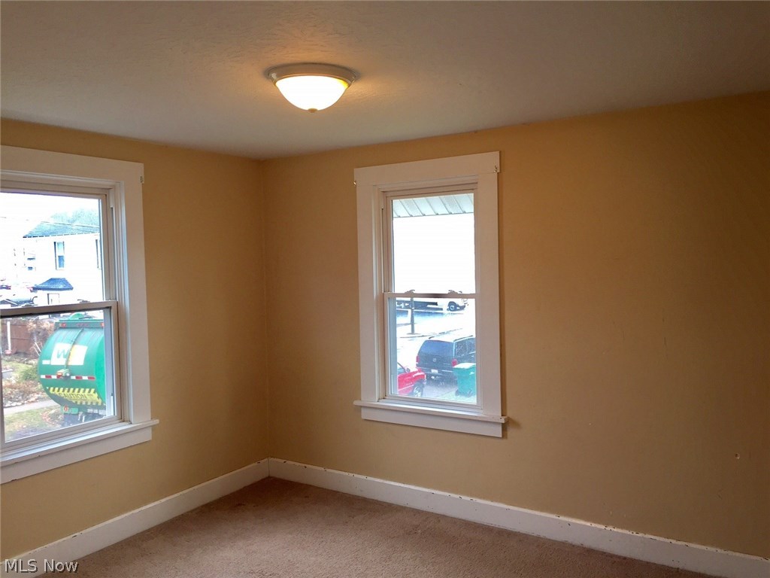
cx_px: 385
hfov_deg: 61.7
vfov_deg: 48.2
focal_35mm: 29
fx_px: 645
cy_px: 289
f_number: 2.2
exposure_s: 1/40
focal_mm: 4.15
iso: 32
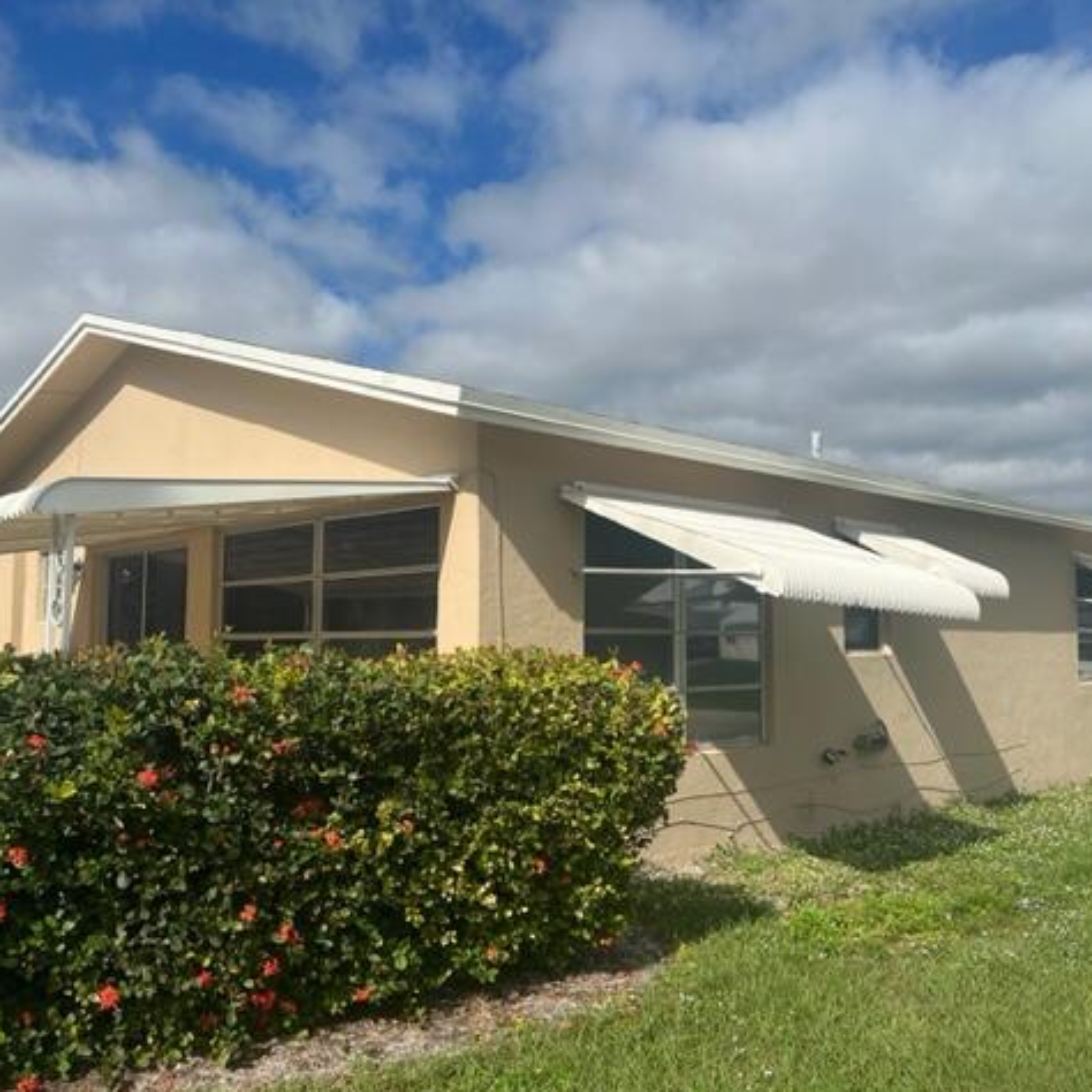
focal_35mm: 31
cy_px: 551
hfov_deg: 52.4
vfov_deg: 52.5
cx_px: 606
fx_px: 1106
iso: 50
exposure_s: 1/8000
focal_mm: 5.7
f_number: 1.5
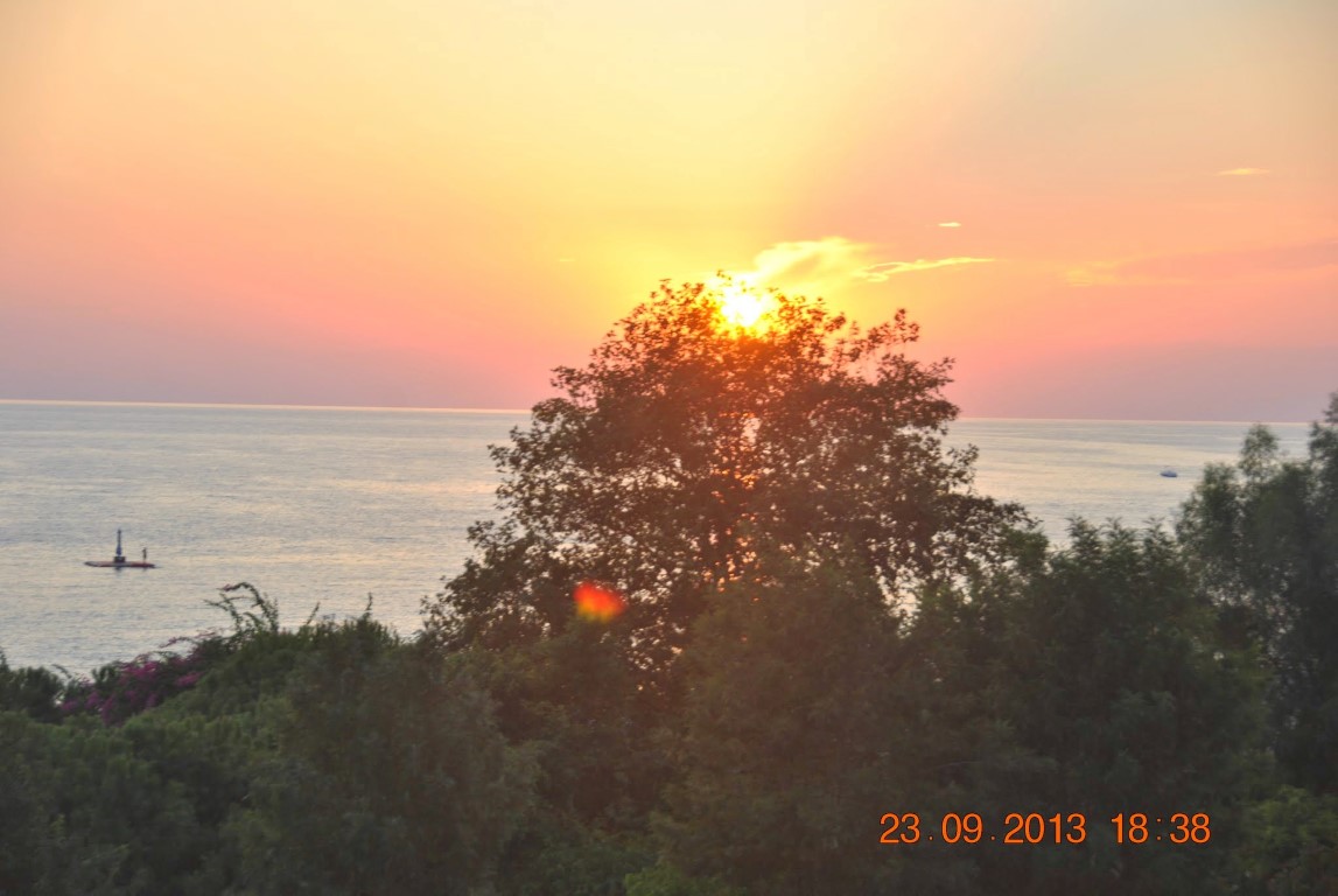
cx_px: 669
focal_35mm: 105
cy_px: 448
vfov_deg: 13.1
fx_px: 3907
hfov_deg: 19.4
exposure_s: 1/125
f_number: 5
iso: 125
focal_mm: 70
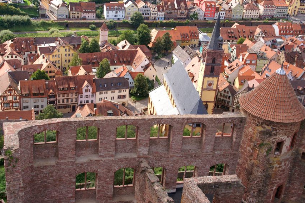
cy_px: 88
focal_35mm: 48
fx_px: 407
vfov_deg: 28.1
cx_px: 159
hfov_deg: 41.1
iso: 100
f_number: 9
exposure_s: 1/100
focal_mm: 28
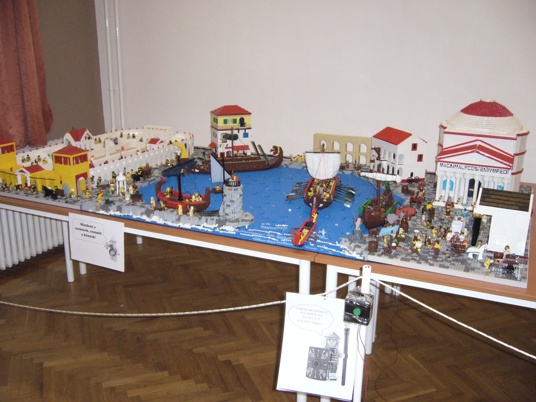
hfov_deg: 52.6
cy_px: 201
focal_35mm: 35
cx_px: 268
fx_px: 542
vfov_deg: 40.7
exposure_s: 1/30
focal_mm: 5.8
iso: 250
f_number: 2.8
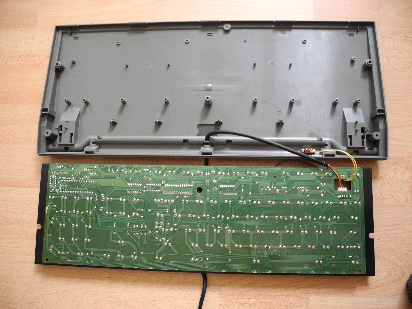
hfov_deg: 63.4
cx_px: 206
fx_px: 333
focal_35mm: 28
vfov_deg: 49.7
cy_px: 154
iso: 335
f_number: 2.8
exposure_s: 1/20
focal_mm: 6
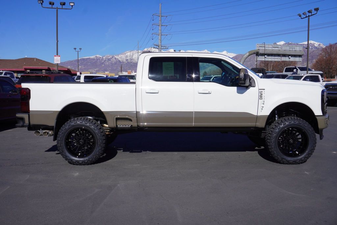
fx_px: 351
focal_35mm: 38
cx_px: 168
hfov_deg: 51.3
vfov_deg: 35.5
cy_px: 112
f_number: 11
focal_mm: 25
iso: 100
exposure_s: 1/320
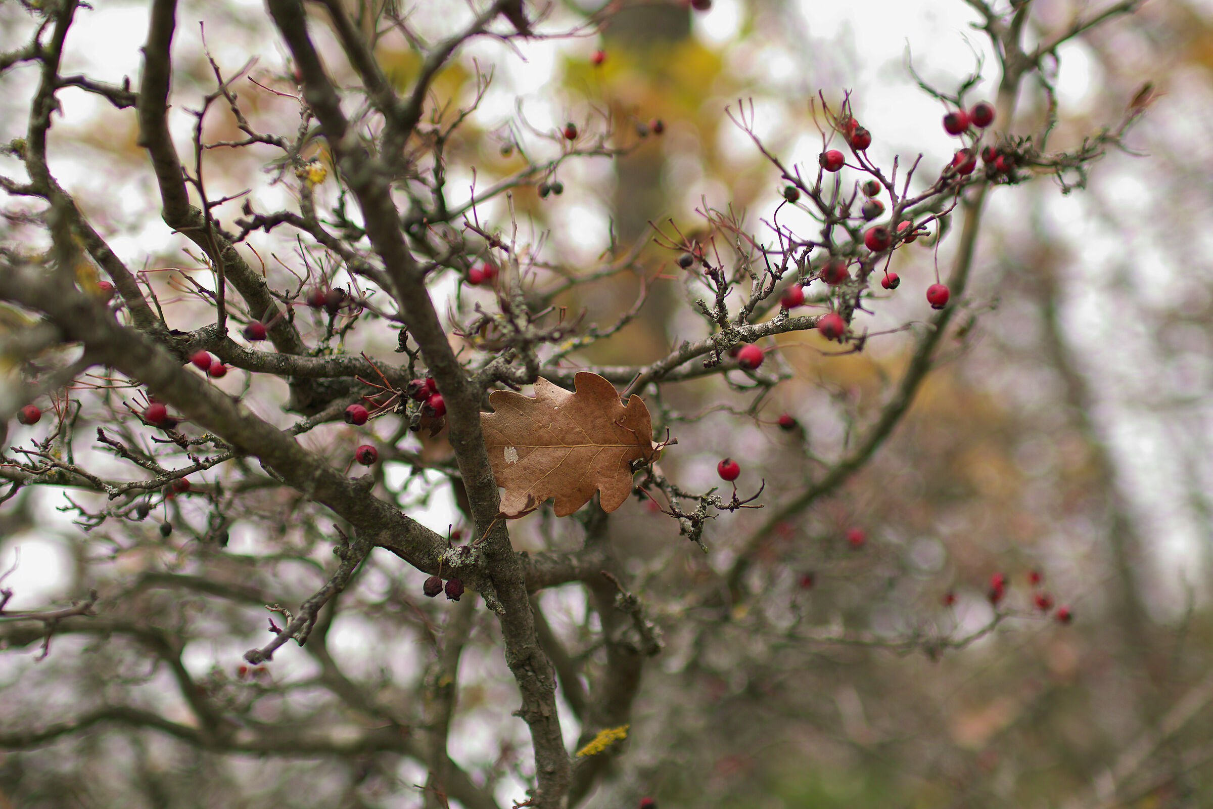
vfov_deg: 26.0
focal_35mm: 52
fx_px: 1752
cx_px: 606
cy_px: 404
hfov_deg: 38.2
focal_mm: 30
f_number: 1.8
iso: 50
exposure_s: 1/200
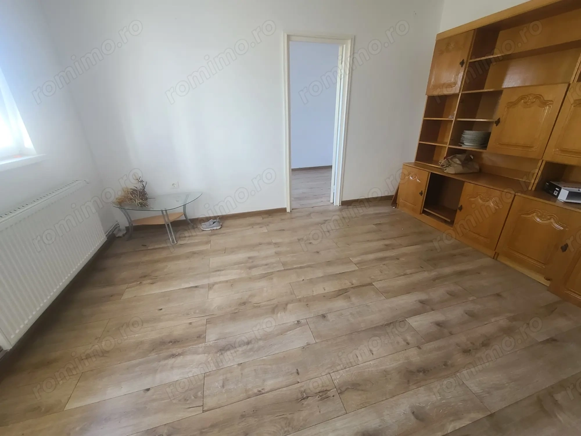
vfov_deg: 89.9
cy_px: 218
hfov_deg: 106.2
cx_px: 290
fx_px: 218
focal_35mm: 13
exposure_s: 1/60
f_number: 2.2
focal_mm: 2.2
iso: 400
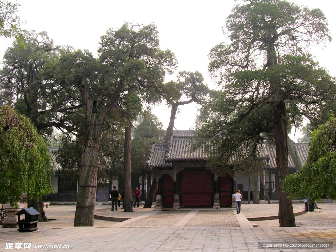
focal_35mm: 38
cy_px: 126
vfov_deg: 37.7
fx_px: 369
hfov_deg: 49.0
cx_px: 168
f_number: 5
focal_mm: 6.4
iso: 50
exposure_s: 1/98.8
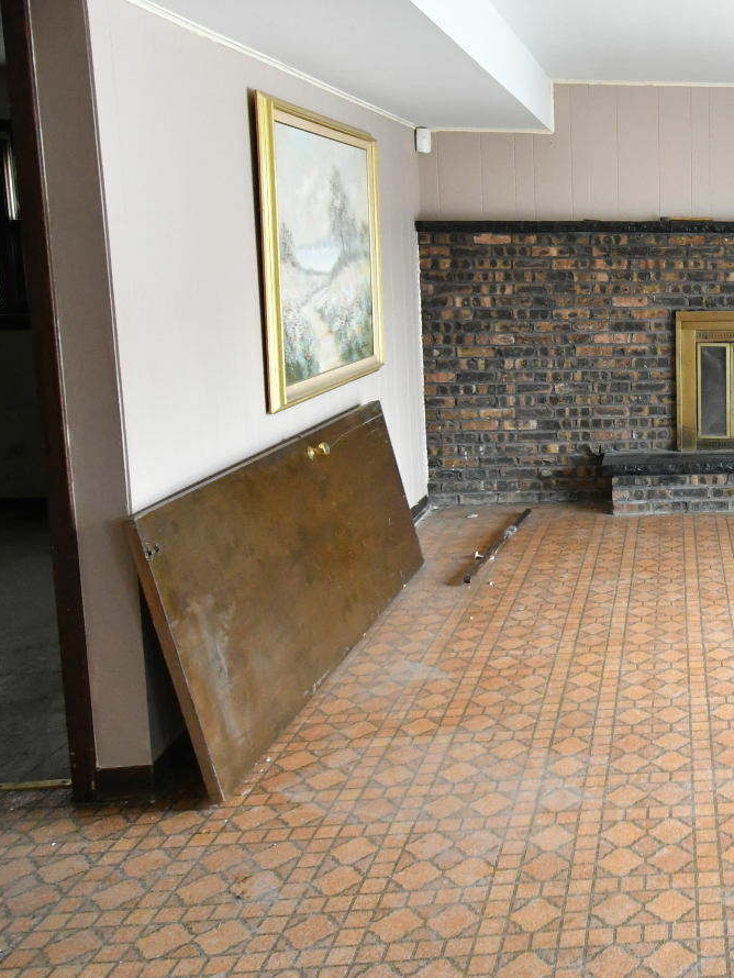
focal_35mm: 35
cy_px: 391
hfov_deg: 34.8
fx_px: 989
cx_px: 816
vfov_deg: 52.3
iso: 2000
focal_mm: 10
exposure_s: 1/50
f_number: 6.3
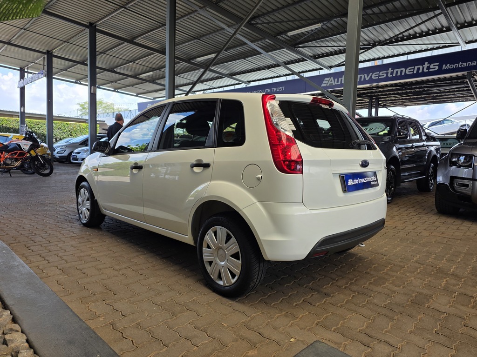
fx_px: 317
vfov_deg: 58.9
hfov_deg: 73.9
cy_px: 178
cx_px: 238
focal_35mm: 23
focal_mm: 6.25
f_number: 1.7
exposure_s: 1/1402
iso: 80
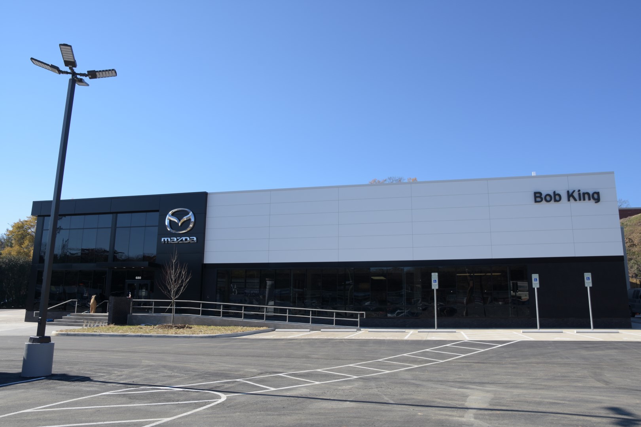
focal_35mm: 26
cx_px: 320
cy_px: 214
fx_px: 454
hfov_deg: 70.4
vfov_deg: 50.4
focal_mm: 17
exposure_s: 1/250
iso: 100
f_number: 8
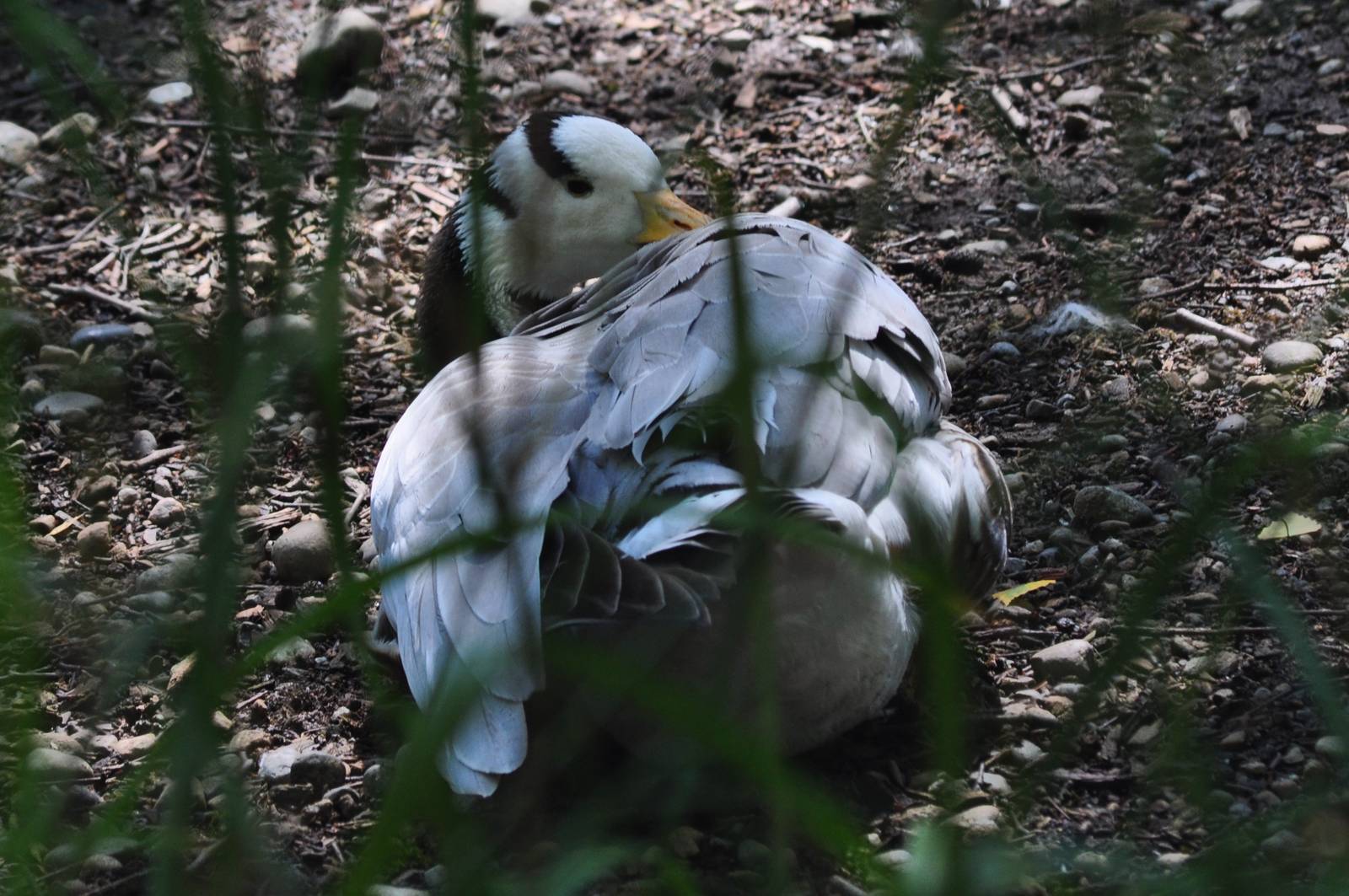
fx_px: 12352
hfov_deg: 6.3
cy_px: 448
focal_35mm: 330
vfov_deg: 4.2
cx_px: 674
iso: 400
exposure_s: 1/160
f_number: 9
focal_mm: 220
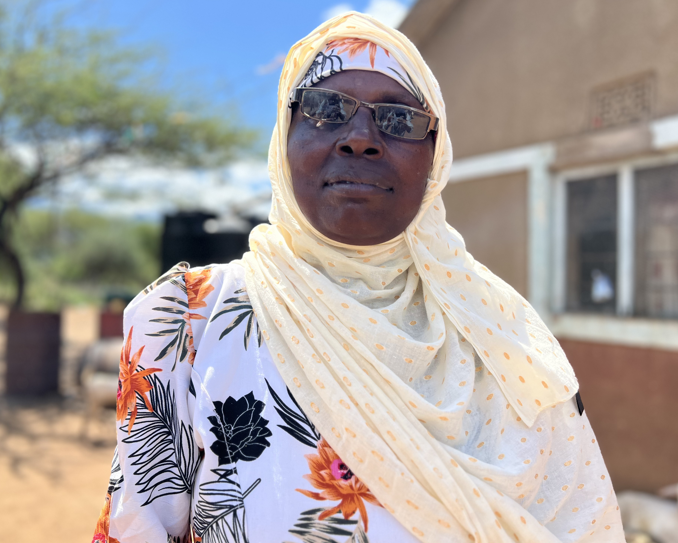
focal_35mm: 28
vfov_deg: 51.5
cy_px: 277
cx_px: 324
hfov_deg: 62.2
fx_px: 562
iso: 50
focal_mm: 5.7
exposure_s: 1/2457
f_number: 1.5
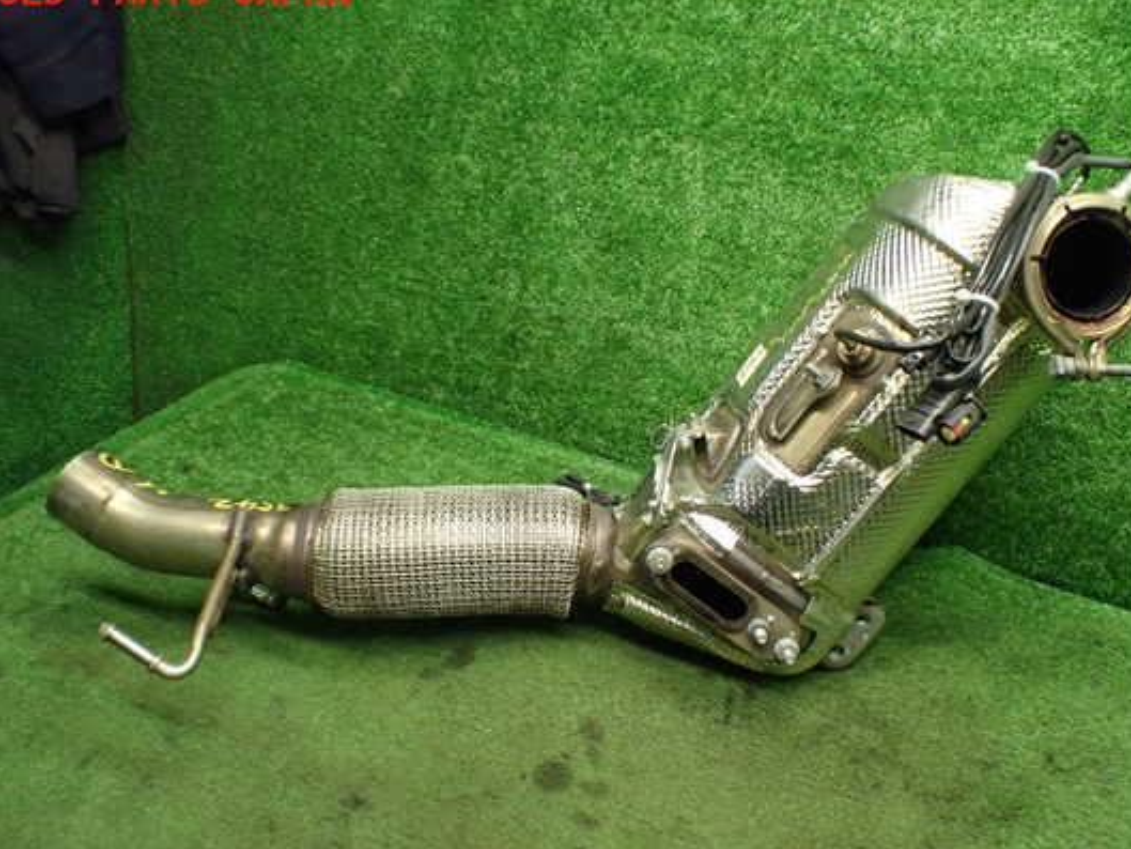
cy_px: 445
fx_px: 1111
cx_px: 603
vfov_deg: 41.8
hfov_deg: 53.9
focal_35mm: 34
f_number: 2.3
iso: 800
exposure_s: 1/125
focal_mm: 5.4
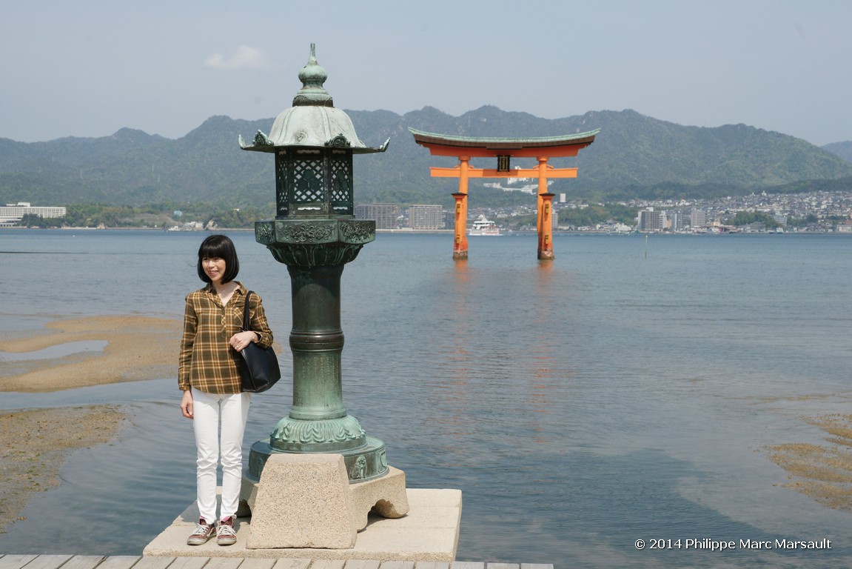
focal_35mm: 55
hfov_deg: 36.2
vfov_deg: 24.6
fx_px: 1302
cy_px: 284
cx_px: 426
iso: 400
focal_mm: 55
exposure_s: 1/500
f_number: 11
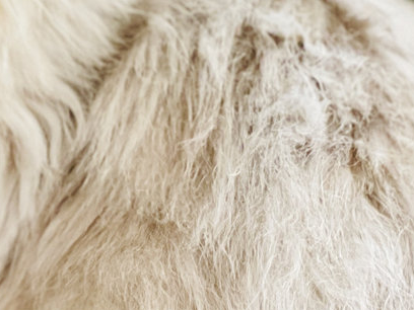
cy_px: 138
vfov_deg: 5.9
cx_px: -384
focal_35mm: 251
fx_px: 3002
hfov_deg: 7.6
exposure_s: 1/121
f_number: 2.2
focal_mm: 7.5
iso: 250
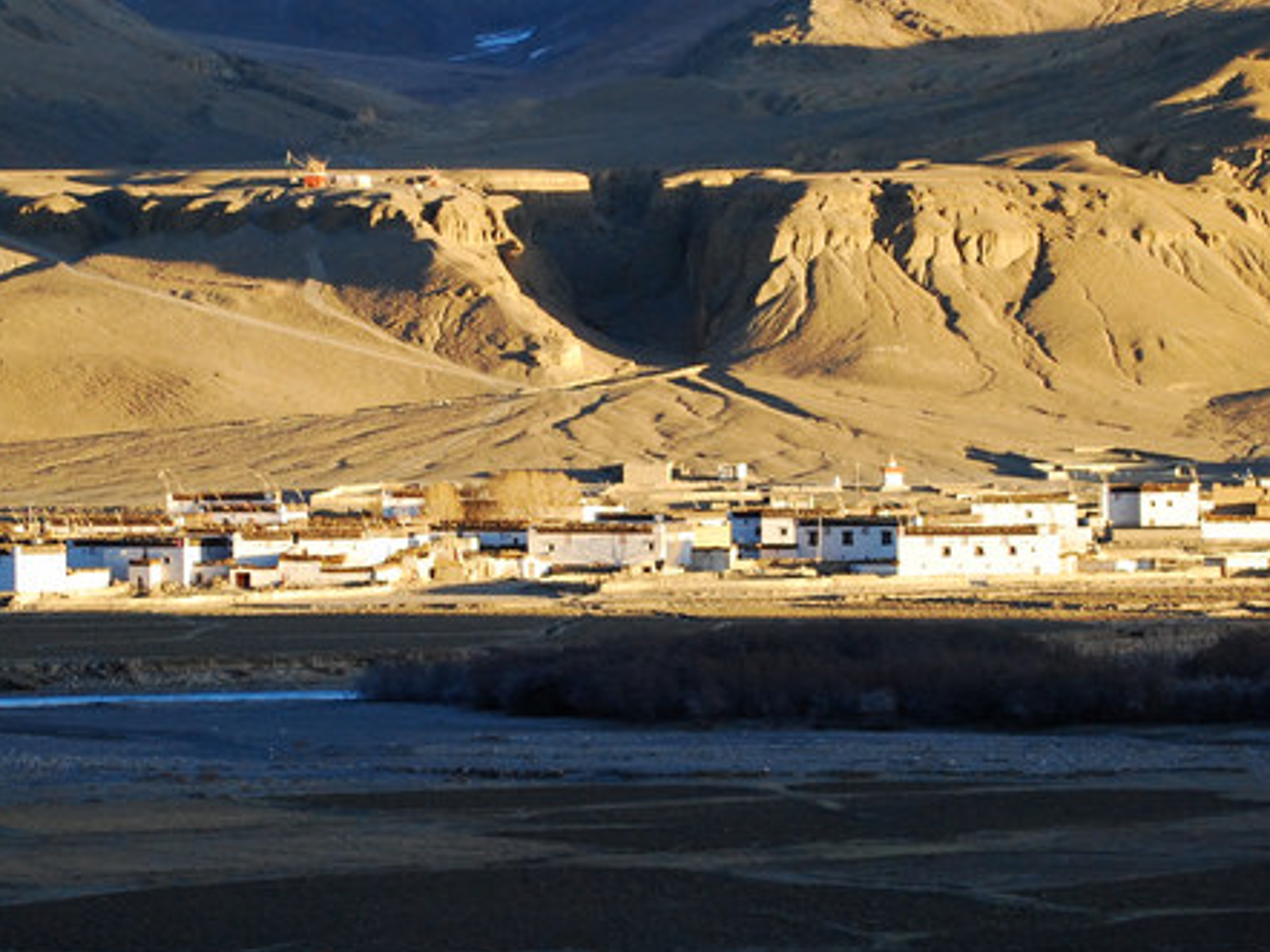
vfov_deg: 8.1
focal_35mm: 184
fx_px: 6751
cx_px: 724
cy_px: 456
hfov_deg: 10.7
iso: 500
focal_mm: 55
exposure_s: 1/500
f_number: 4
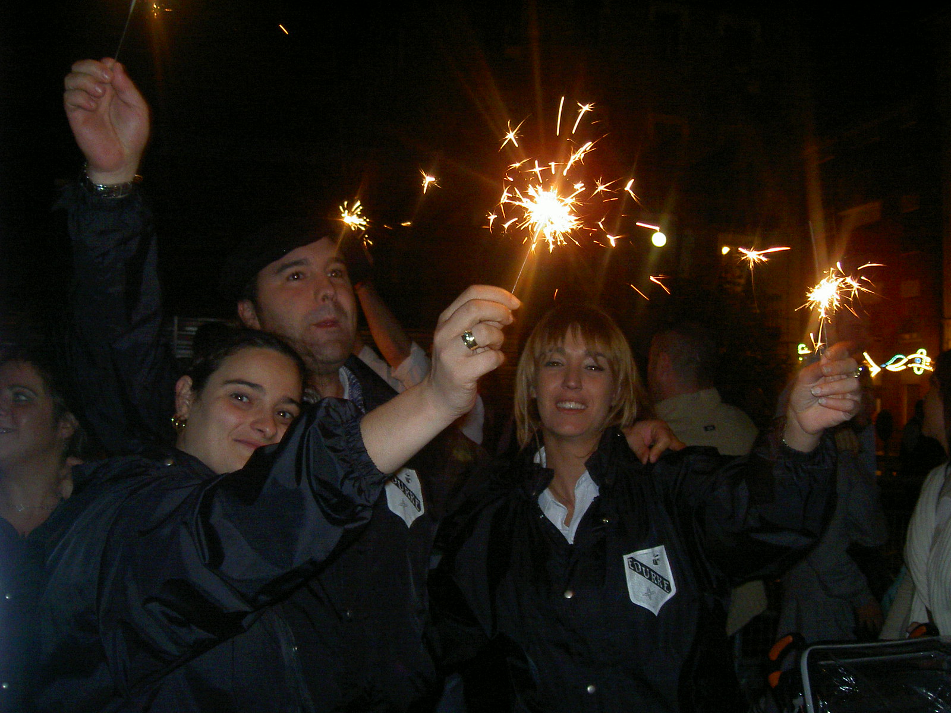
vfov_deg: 36.8
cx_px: 476
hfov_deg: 47.9
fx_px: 1071
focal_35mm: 39
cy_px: 356
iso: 100
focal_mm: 8
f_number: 2.8
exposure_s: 1/59.5
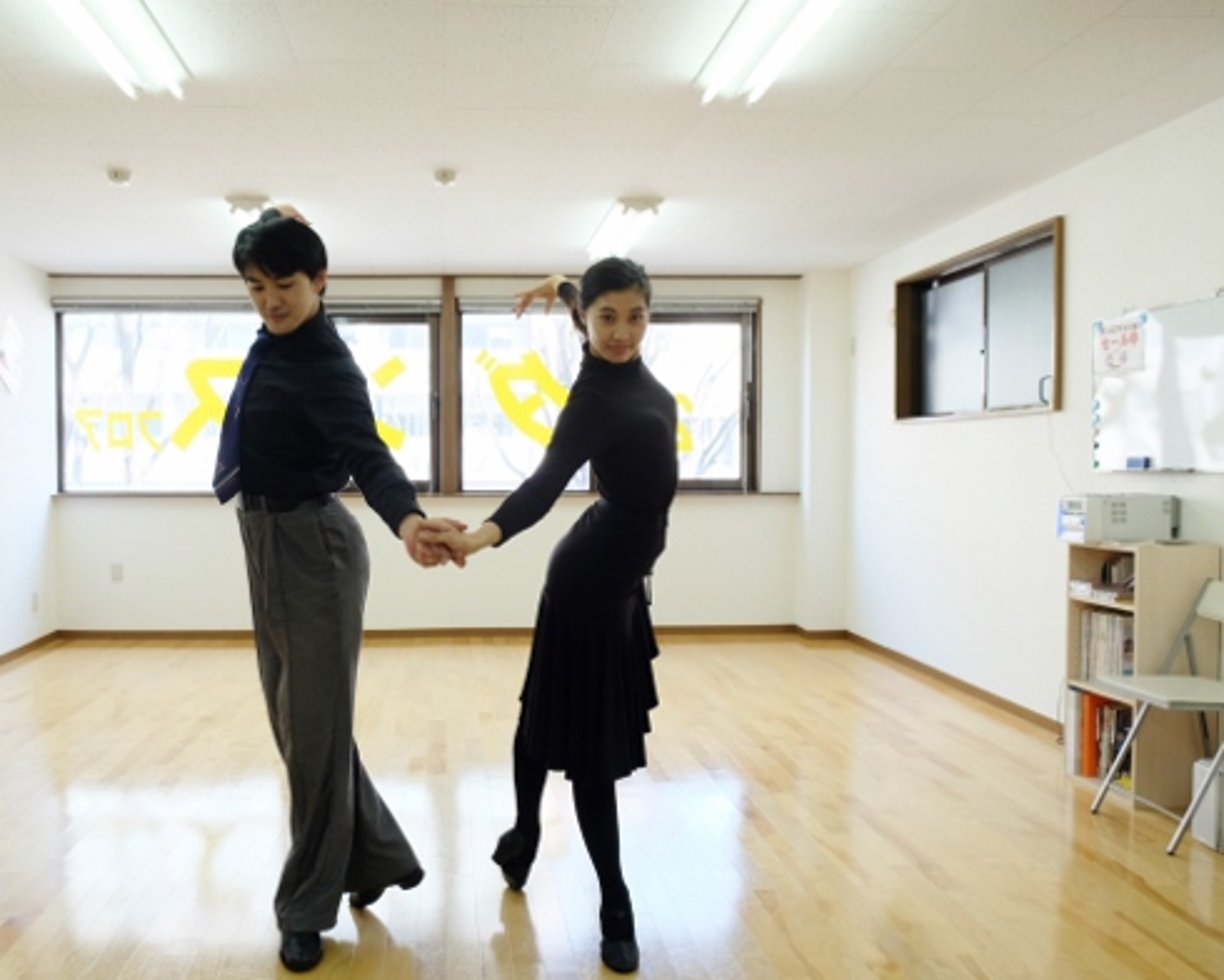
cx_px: 477
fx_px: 1123
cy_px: 498
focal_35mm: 31
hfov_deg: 56.6
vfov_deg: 47.1
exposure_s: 1/60
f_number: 4.5
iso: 500
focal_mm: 18
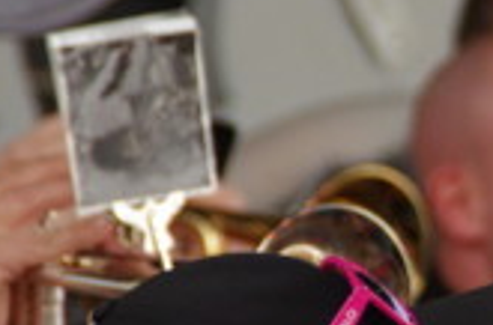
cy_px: 160
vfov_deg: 1.5
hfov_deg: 2.3
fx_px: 12426
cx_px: 565
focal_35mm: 910
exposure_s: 1/250
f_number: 6.3
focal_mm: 200
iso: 3200
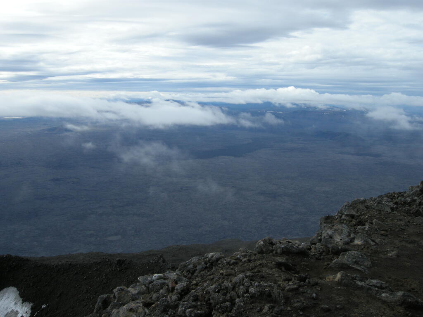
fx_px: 428
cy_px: 158
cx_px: 212
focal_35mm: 35
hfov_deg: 52.6
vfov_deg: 40.7
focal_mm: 7.5
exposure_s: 1/346
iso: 100
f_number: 6.1
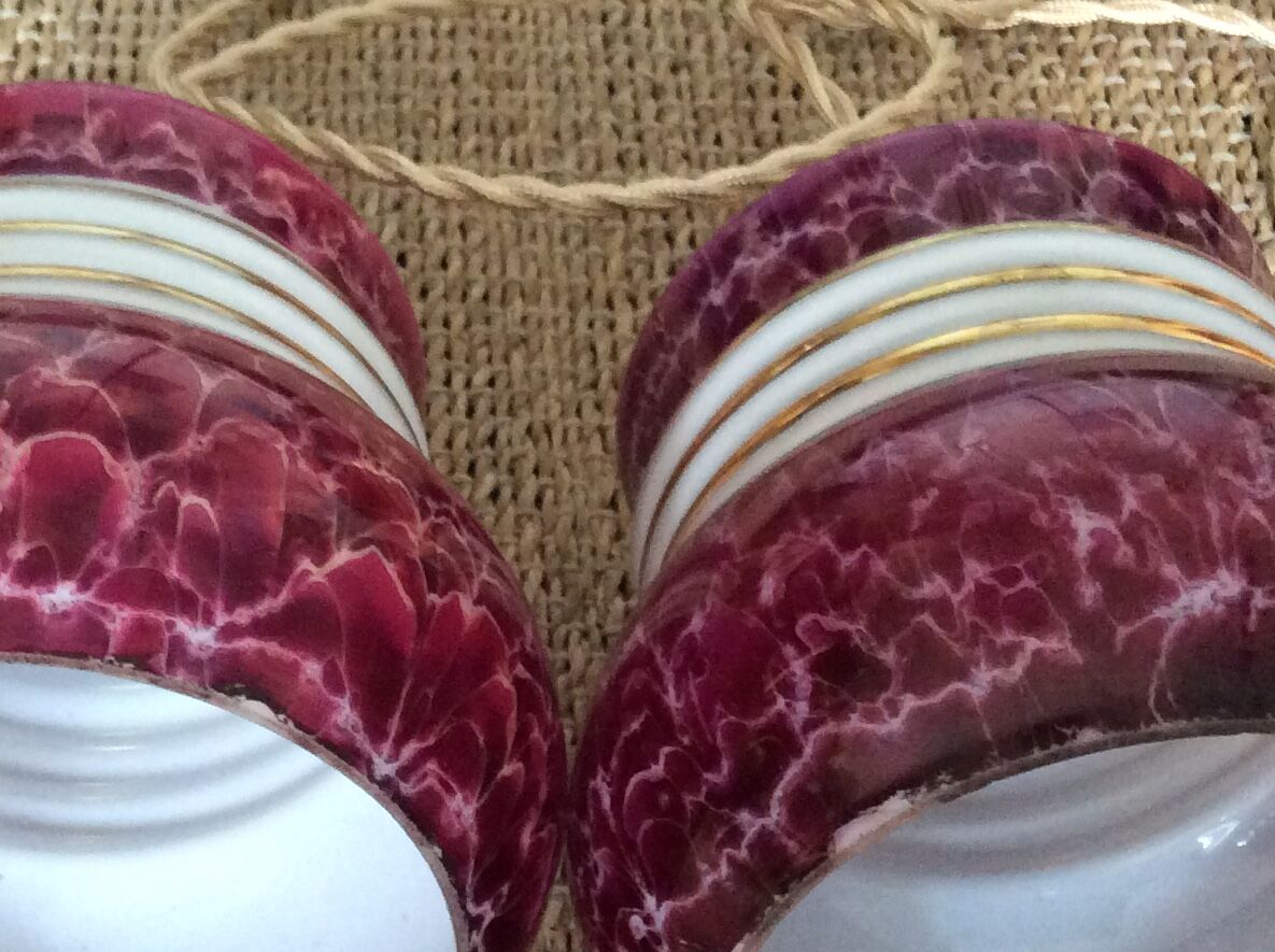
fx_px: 2574
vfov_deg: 20.9
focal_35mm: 70
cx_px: 534
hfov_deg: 27.8
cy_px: 663
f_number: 2.4
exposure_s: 1/25
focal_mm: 3.3
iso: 200
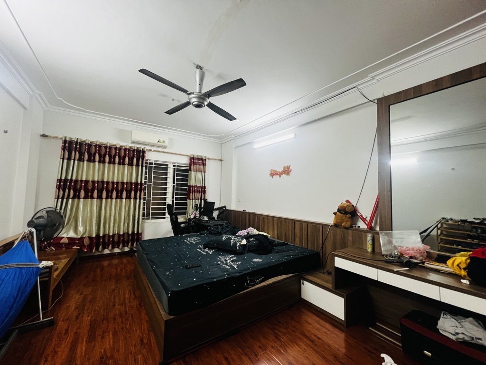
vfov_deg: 89.9
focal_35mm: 13
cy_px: 182
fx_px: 183
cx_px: 243
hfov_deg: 106.2
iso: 160
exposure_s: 1/100
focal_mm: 1.57
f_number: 1.8
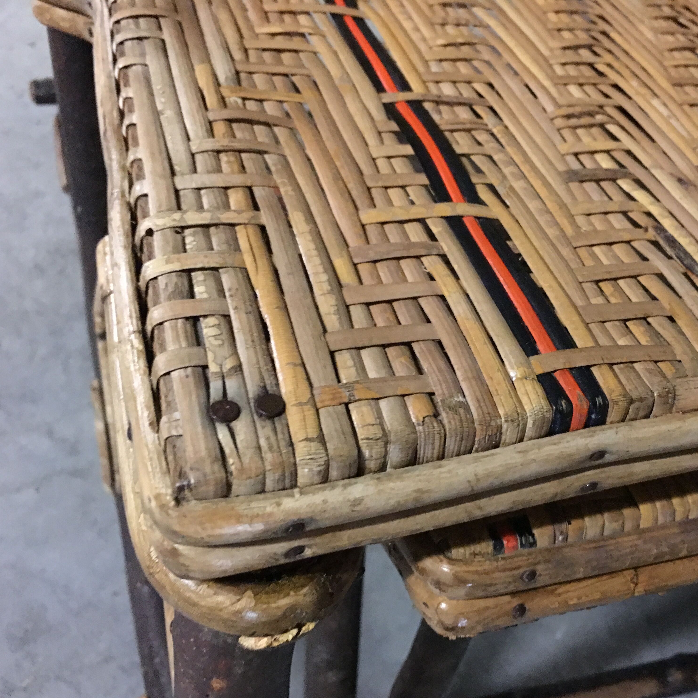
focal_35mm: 35
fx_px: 798
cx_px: 445
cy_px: 357
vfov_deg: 47.2
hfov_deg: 46.7
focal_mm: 4.15
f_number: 2.2
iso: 125
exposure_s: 1/4
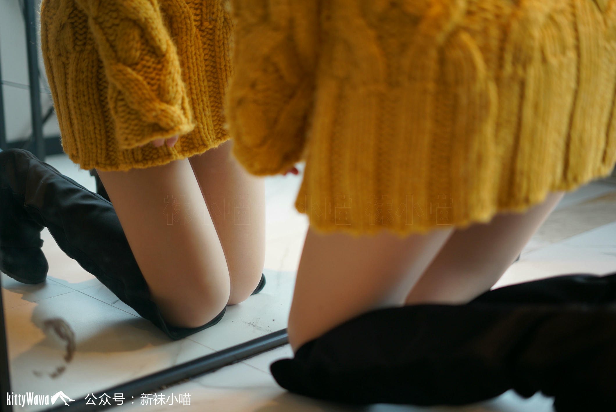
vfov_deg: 27.0
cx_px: 308
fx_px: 856
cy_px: 206
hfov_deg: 39.6
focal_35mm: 50
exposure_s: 1/60
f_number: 1.8
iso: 200
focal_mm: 50
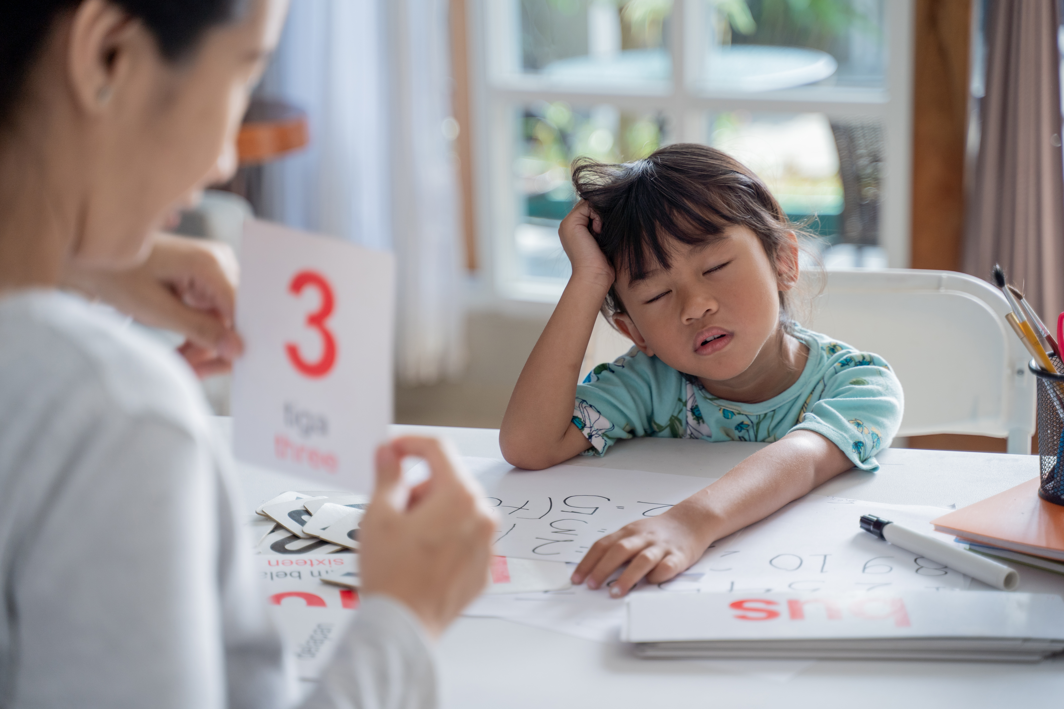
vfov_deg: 19.2
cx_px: 532
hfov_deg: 28.5
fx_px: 2098
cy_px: 354
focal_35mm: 71
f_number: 2.8
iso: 320
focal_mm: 71
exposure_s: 1/160
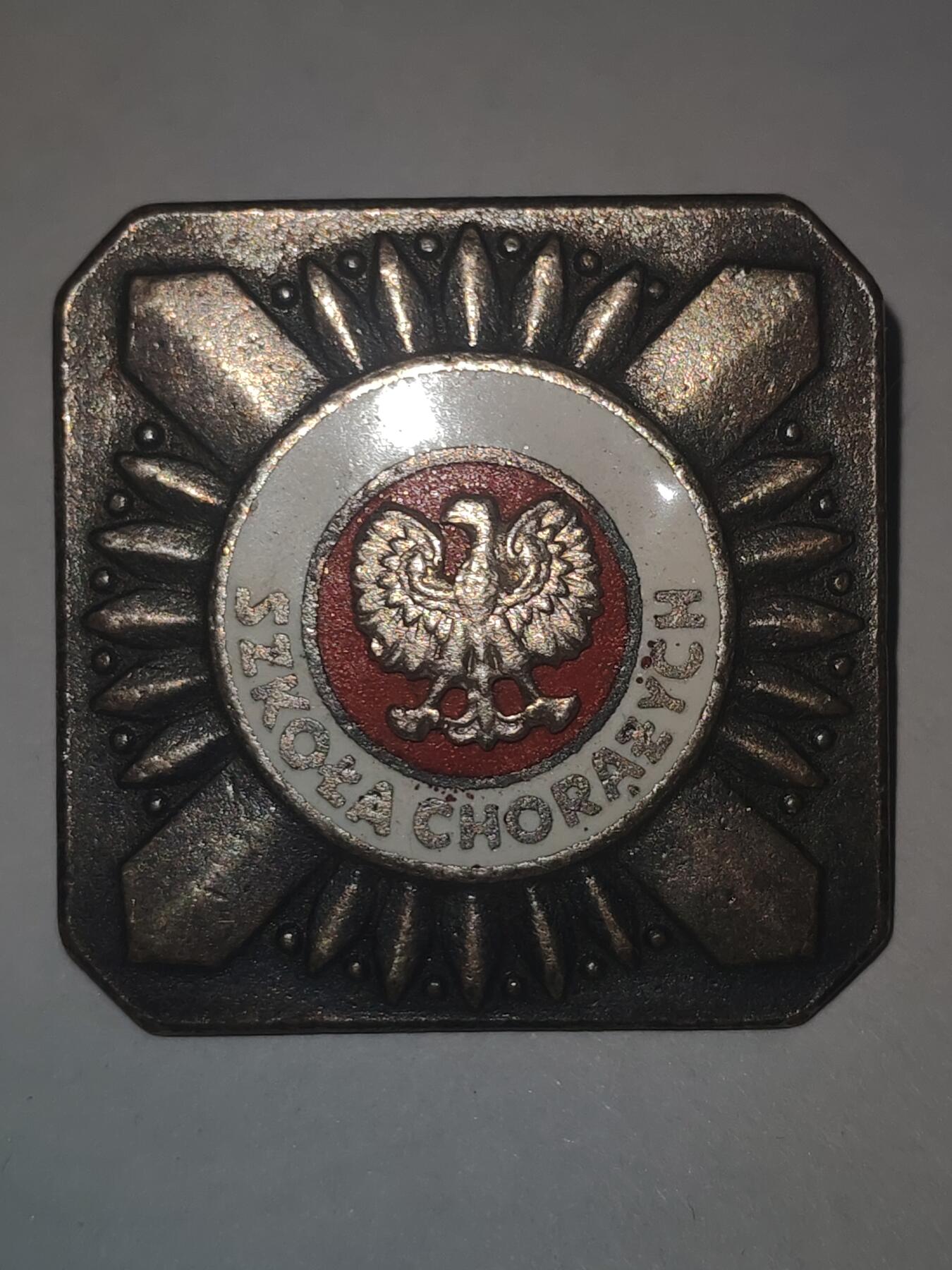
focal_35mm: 68
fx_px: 2493
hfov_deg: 21.6
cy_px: 635
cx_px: 476
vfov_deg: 28.6
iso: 50
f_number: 1.95
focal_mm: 5.52
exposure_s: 1/130
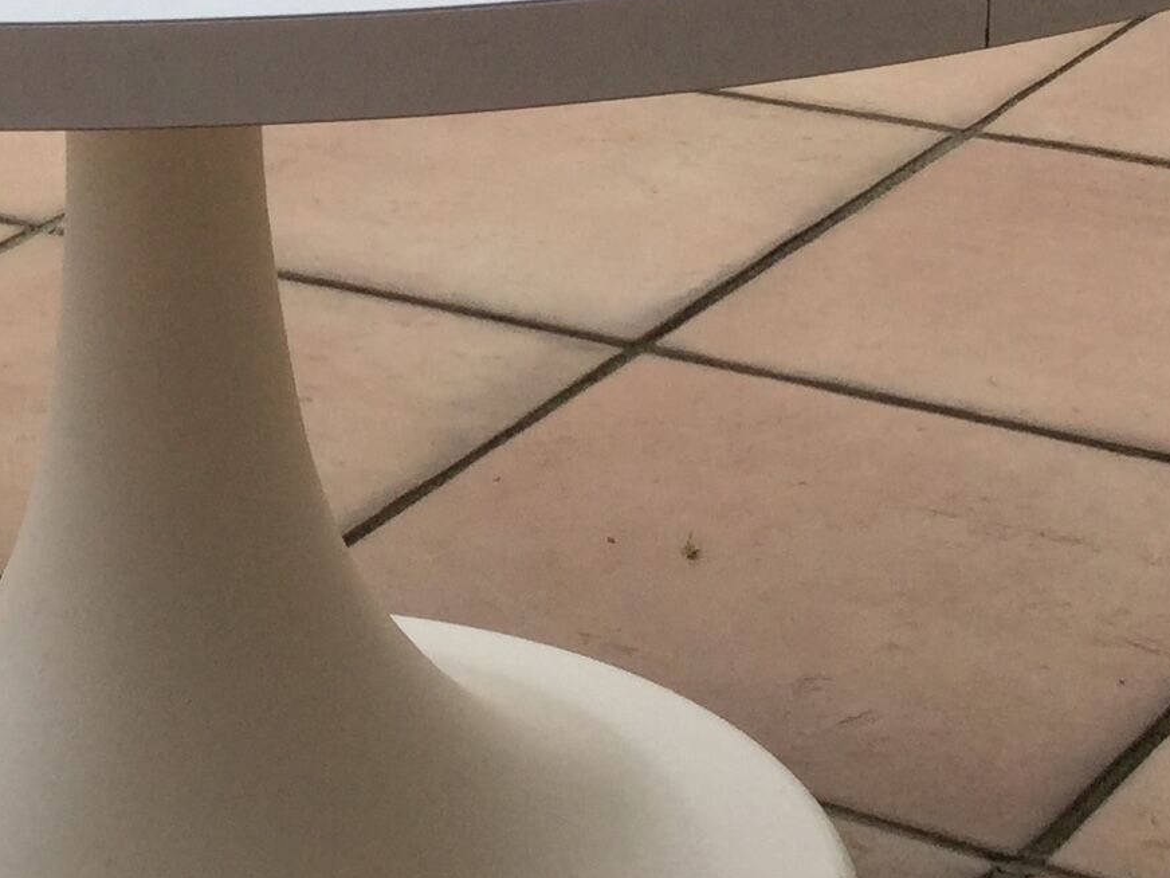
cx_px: 149
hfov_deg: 16.8
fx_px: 3921
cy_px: 150
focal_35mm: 116
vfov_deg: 12.7
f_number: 2.4
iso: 25
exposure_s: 1/422
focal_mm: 3.3
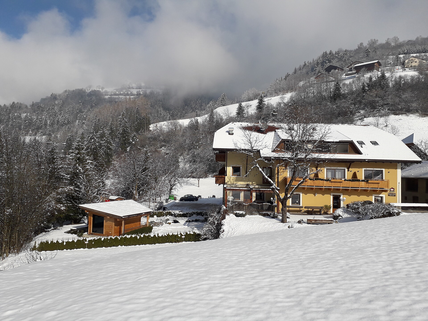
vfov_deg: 51.4
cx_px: 214
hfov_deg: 65.3
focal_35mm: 27
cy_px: 160
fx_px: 334
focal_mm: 3.6
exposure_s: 1/3378
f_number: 1.9
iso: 40
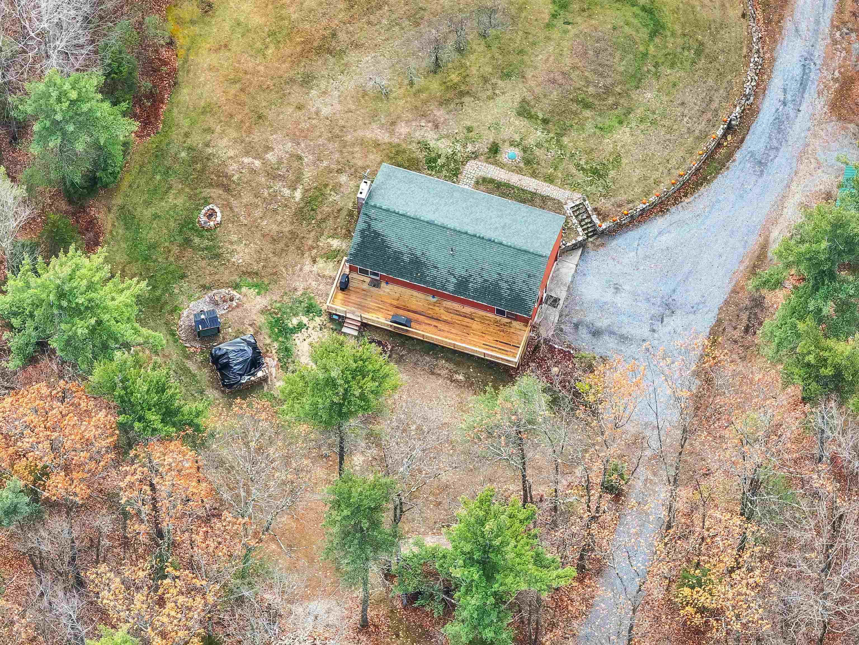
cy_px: 322
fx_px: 4119
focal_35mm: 166
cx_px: 430
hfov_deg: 11.9
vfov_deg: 8.9
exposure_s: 1/100
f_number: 3.4
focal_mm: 30.71
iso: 100
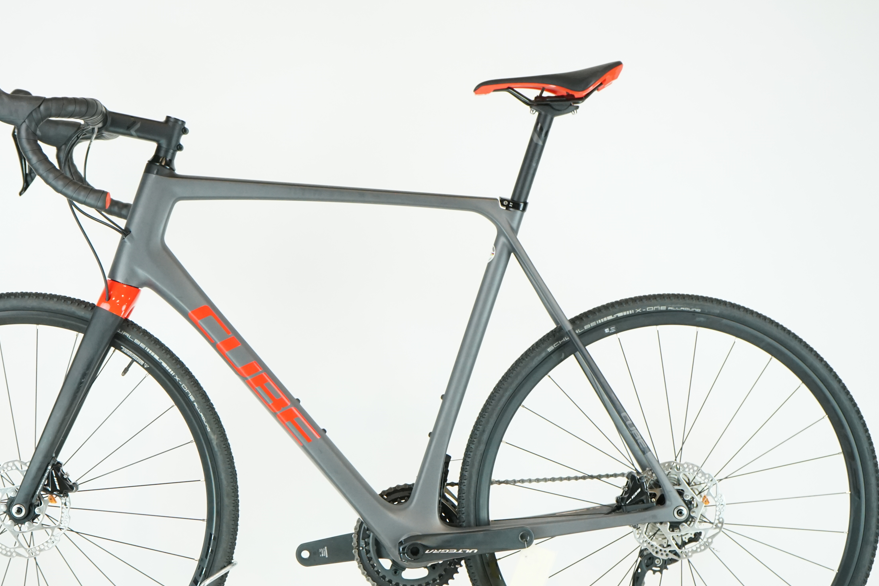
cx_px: 342
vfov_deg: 17.9
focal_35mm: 76
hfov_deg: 26.6
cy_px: 363
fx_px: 1855
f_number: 6.3
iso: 2000
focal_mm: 56
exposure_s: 1/200
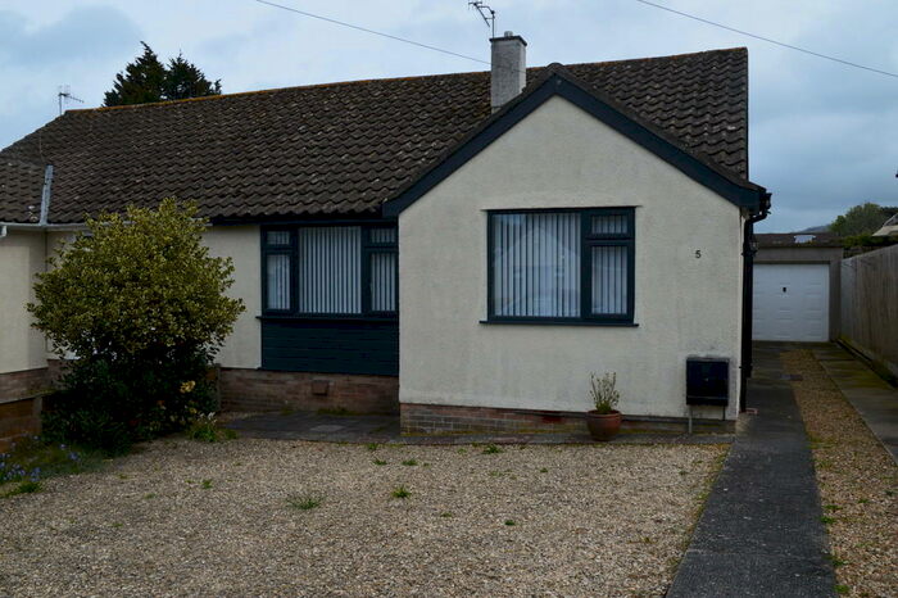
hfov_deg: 57.2
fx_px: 823
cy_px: 299
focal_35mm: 33
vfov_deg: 39.9
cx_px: 449
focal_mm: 22
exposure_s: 1/500
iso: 360
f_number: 11
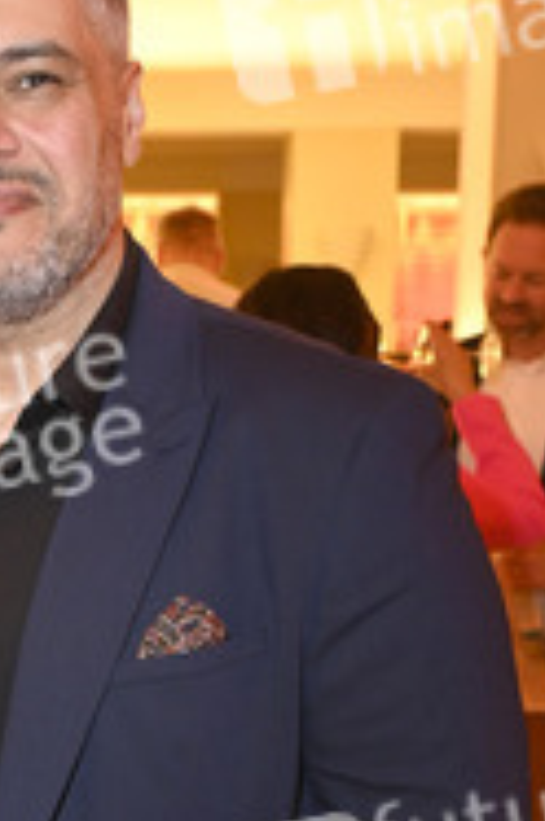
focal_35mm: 75
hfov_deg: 17.8
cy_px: 659
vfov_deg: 26.5
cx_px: 44
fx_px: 1709
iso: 3200
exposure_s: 1/30
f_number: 5.6
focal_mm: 35
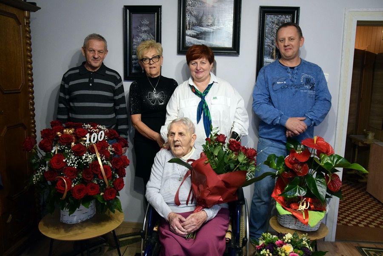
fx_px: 335
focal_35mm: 32
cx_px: 192
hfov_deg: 59.5
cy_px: 128
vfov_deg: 41.7
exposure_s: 1/100
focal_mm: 21
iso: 2500
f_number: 3.5
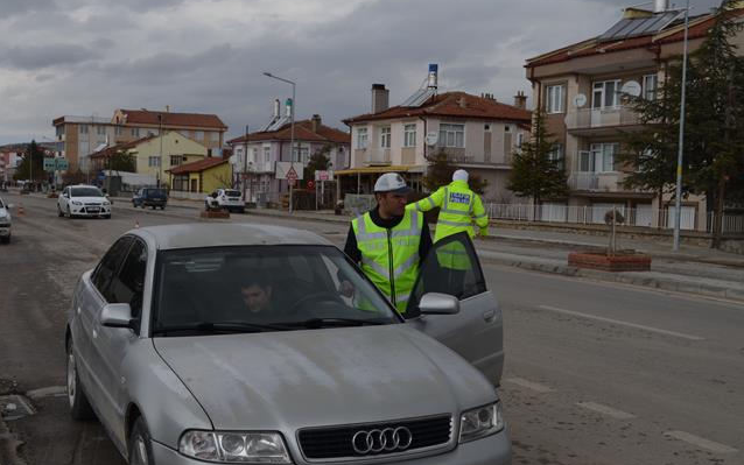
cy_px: 240
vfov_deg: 26.4
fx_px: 994
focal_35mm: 49
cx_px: 372
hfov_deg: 41.0
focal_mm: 32
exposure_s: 1/250
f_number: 8
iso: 125
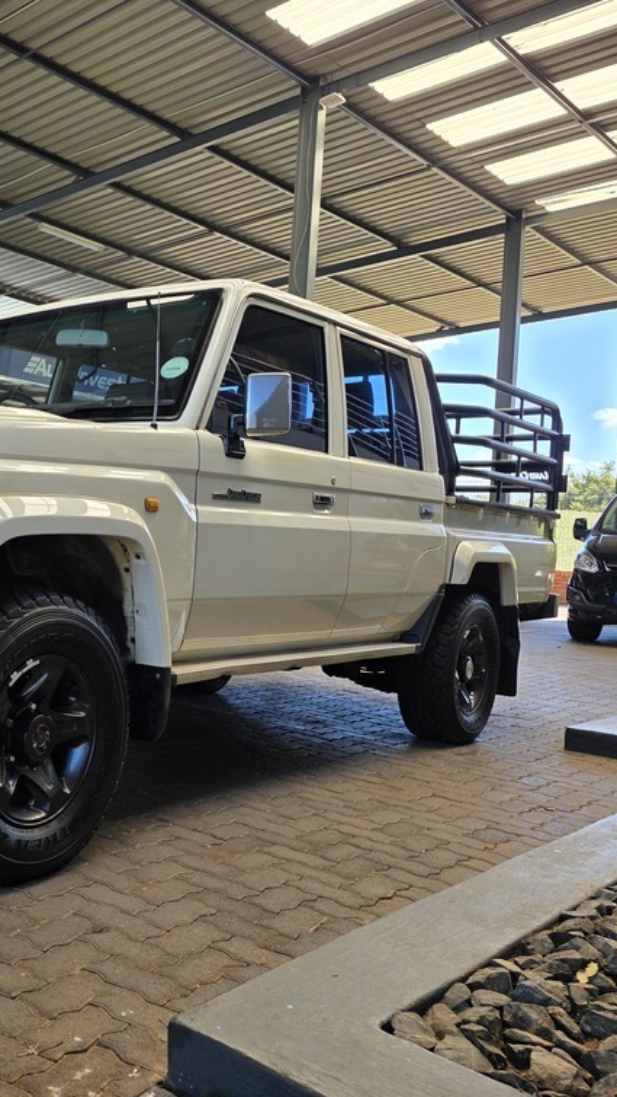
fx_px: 988
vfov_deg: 58.0
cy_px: 556
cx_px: 6
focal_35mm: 34
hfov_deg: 32.1
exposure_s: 1/359
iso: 40
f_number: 1.7
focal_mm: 6.25
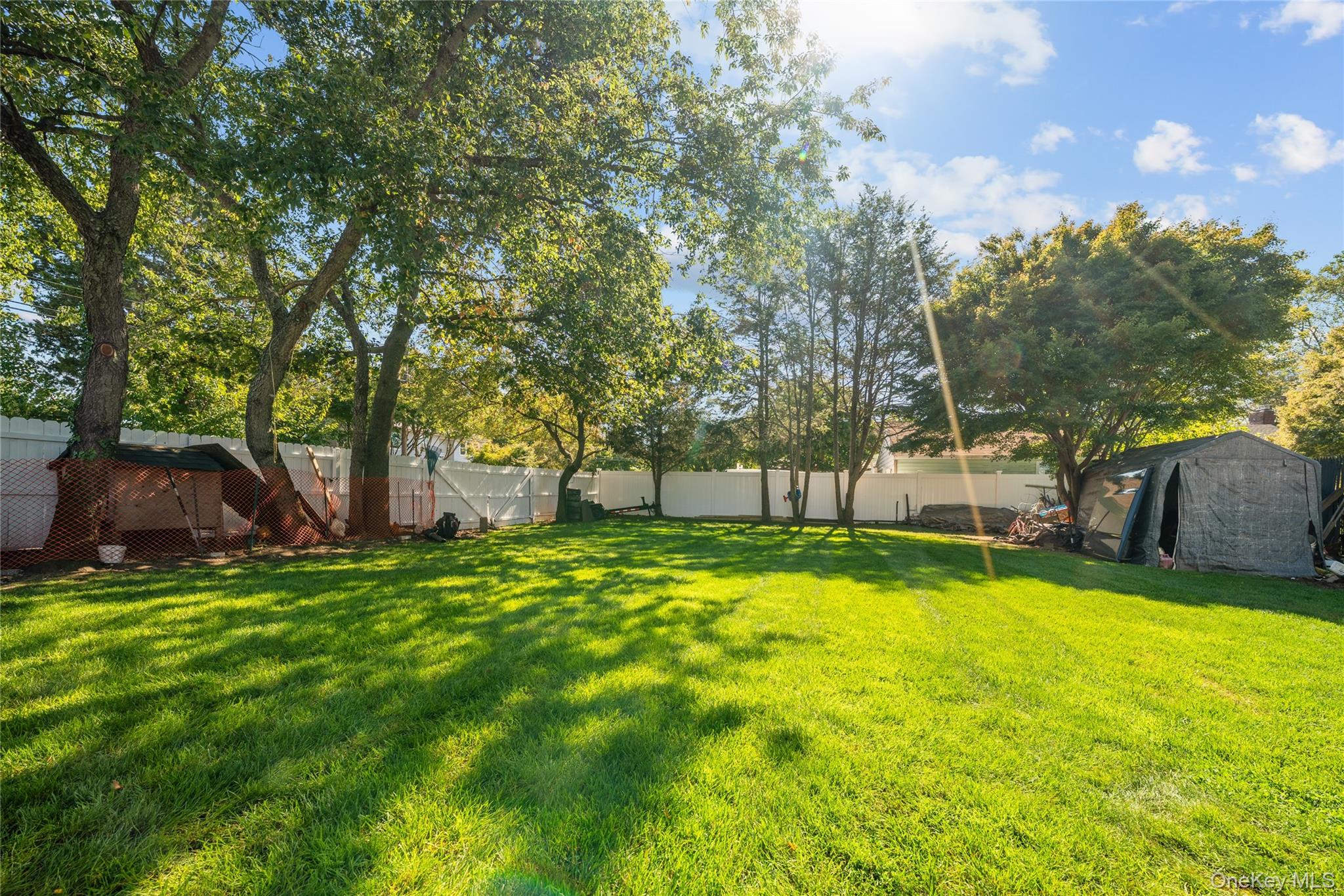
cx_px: 672
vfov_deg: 90.0
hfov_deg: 112.6
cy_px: 448
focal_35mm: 12
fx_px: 448
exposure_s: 1/40
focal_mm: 12
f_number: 8
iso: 100
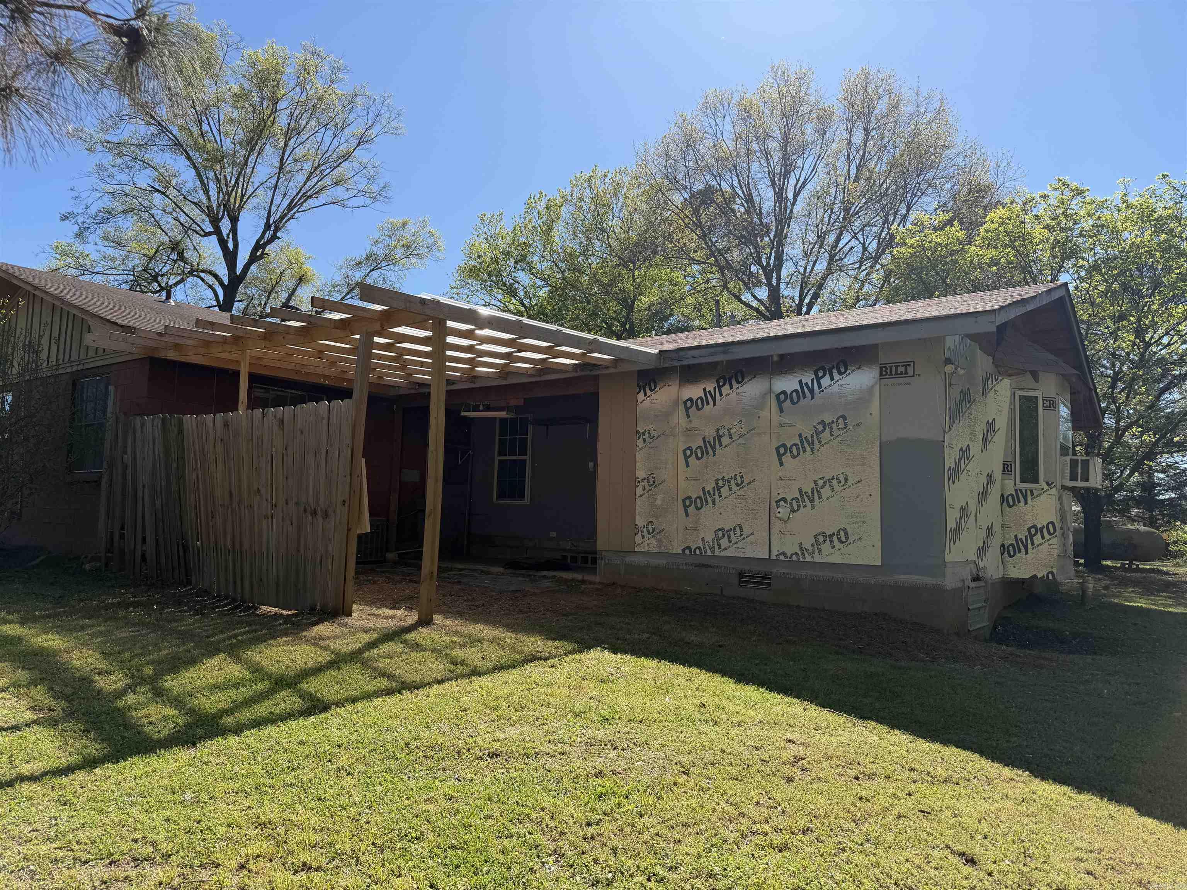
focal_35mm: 24
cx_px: 594
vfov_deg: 56.8
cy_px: 445
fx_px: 823
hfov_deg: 71.6
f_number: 1.78
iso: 80
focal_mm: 6.76
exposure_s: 1/3145
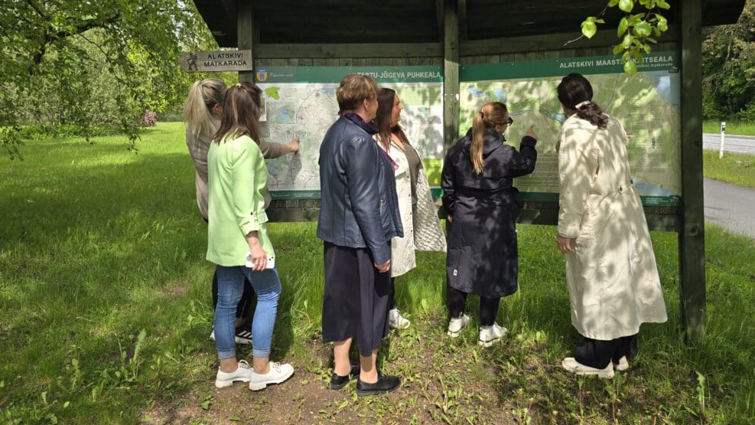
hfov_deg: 71.9
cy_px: 137
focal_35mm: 26
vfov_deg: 43.7
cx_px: 389
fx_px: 520
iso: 12
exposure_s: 1/425
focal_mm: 6.3
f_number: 1.7
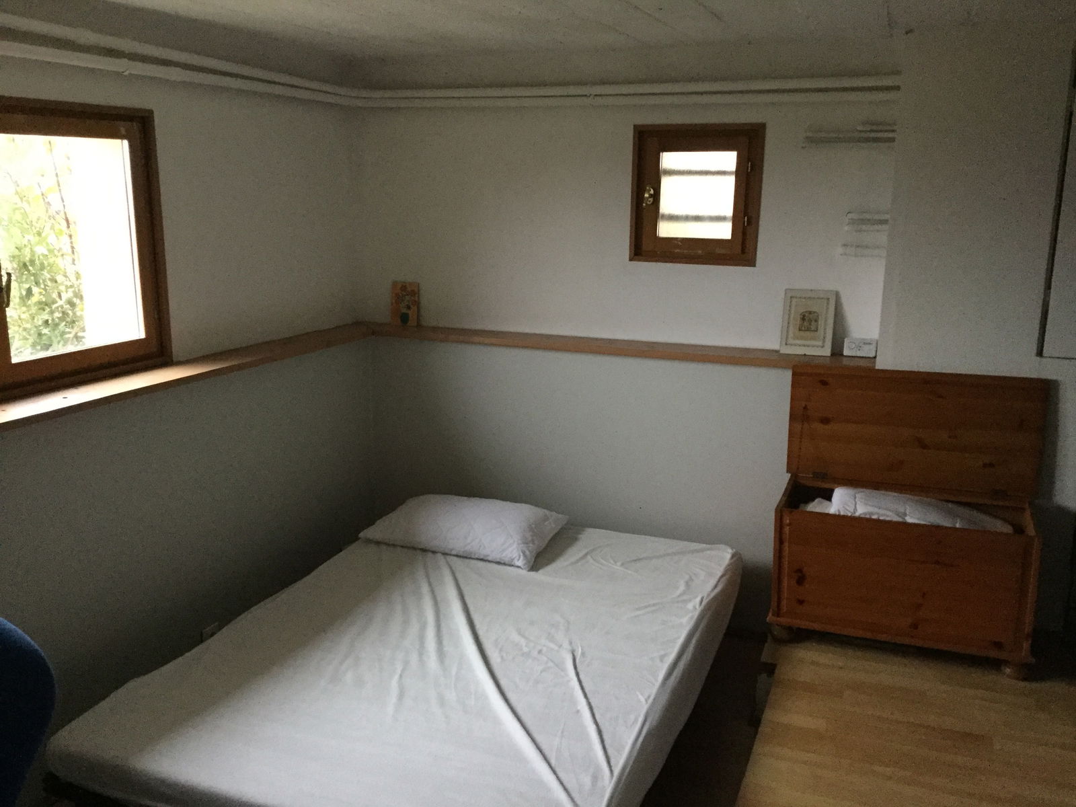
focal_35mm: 31
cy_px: 404
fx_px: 964
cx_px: 538
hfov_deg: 58.4
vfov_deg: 45.4
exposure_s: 1/17
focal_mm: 3.3
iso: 200
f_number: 2.4
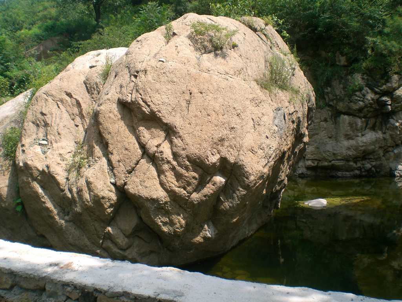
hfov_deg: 49.0
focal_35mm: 38
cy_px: 151
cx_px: 201
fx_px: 441
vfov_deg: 37.7
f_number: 4.4
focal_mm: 6.3
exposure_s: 1/250
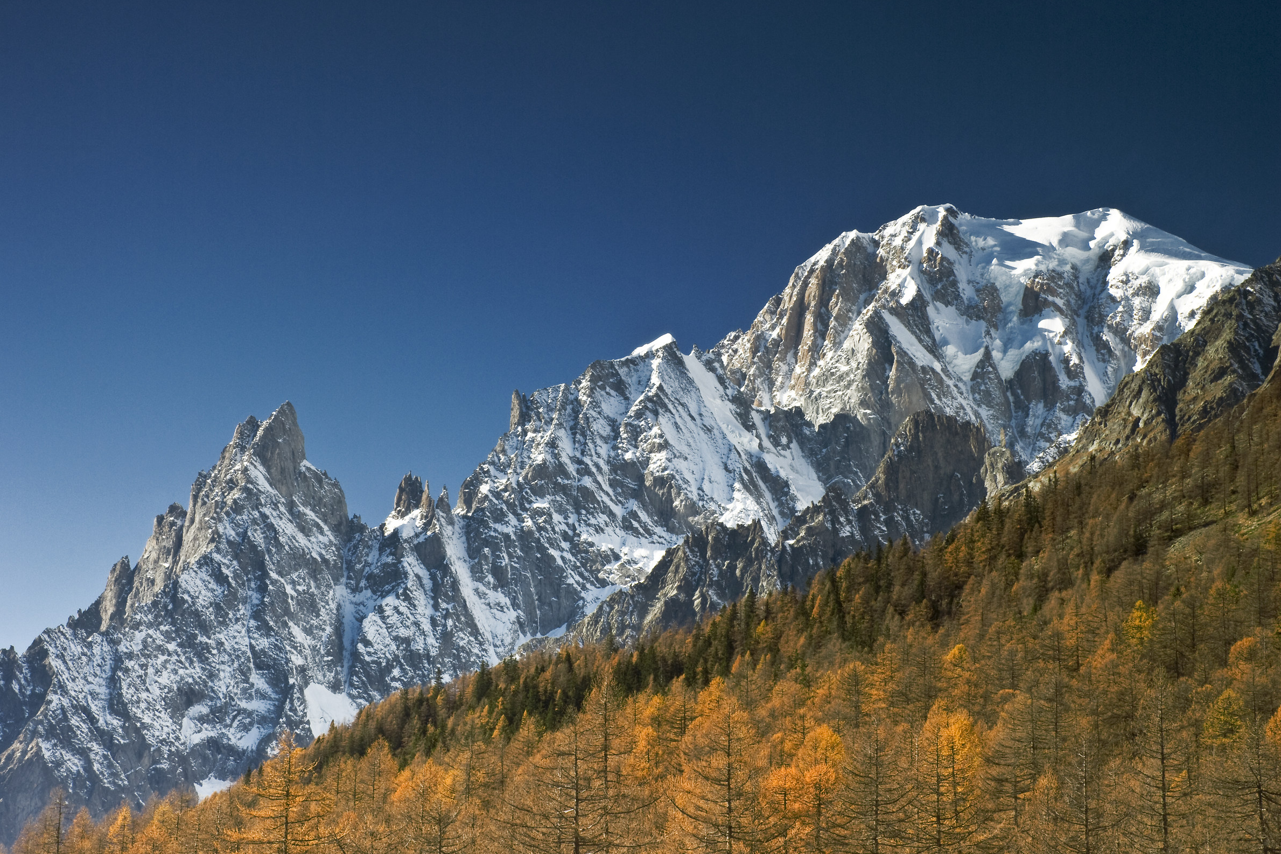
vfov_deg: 13.7
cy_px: 430
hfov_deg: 20.4
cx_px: 641
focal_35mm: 100
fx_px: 3558
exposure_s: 1/5
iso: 100
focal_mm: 66
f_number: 25
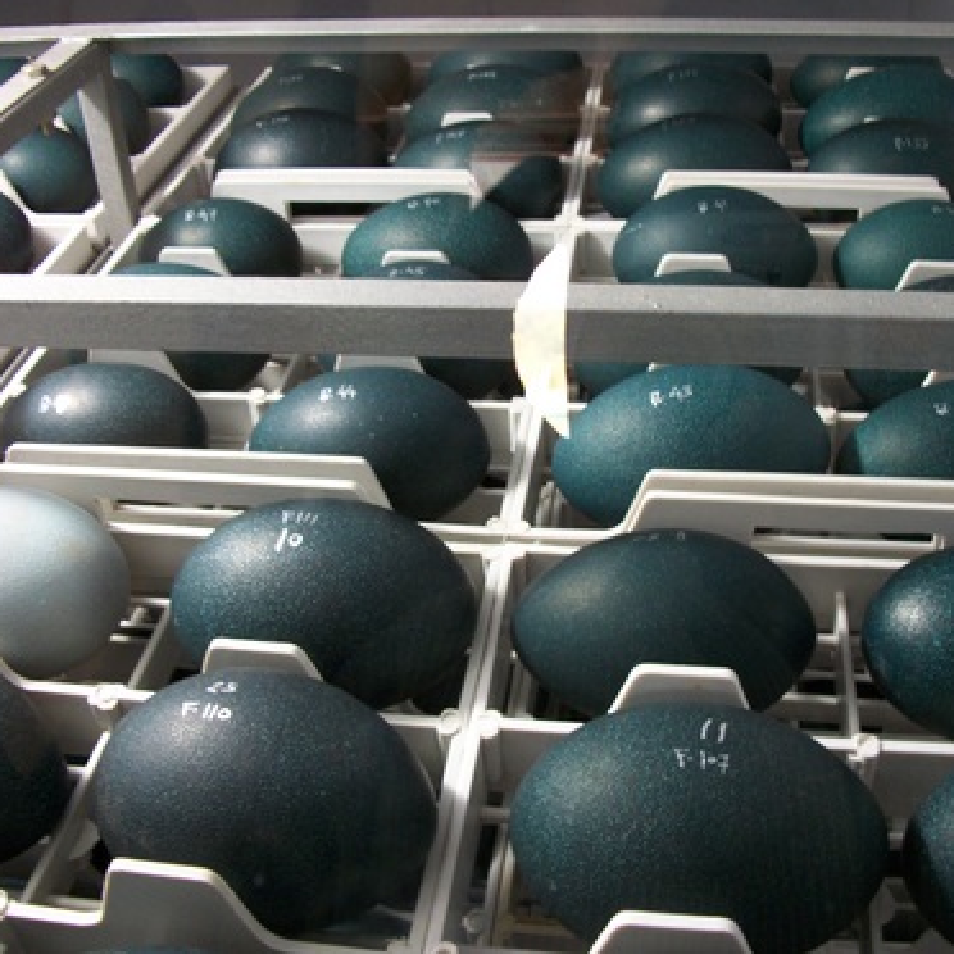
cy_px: 476
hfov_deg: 43.8
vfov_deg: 43.9
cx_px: 505
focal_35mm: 38
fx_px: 1185
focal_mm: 5.7
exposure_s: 1/8
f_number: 2.9
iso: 174
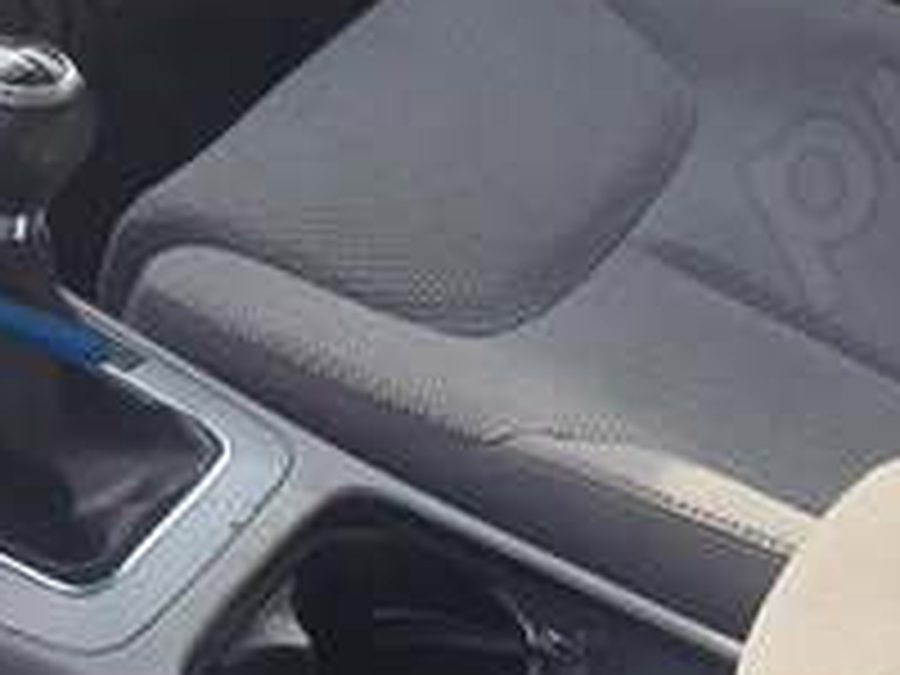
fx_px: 3380
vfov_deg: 11.3
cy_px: -22
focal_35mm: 130
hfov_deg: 14.4
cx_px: -364
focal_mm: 4
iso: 25
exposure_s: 1/185
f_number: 1.8
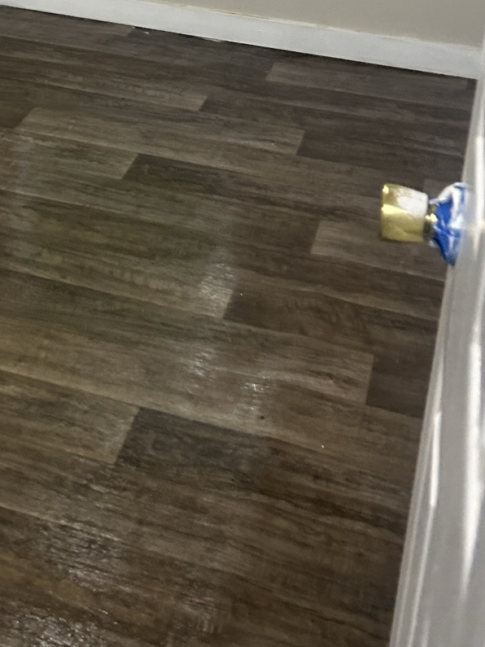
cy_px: 21
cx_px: -33
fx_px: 1252
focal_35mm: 67
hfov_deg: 21.0
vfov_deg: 27.5
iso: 200
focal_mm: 5.7
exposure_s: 1/60
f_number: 1.5
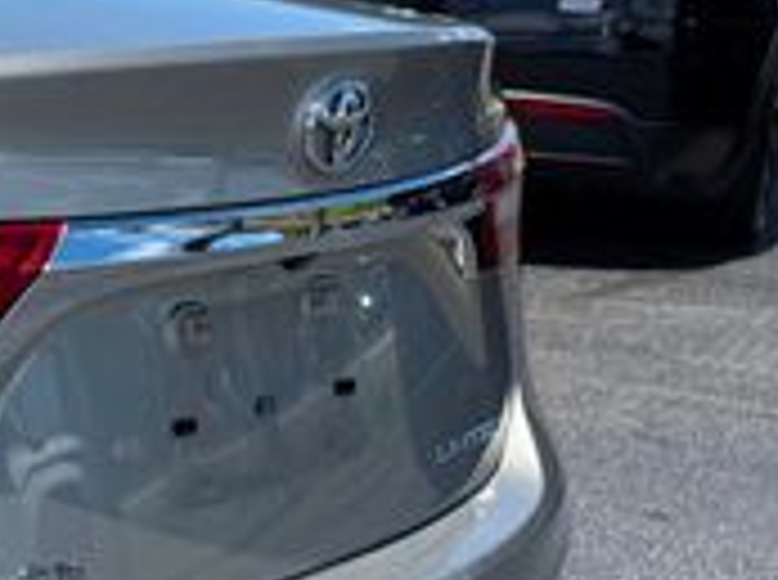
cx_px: -580
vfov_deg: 16.4
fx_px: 1996
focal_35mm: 89
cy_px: 468
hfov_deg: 18.0
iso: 80
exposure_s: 1/4167
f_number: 1.78
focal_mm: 6.76
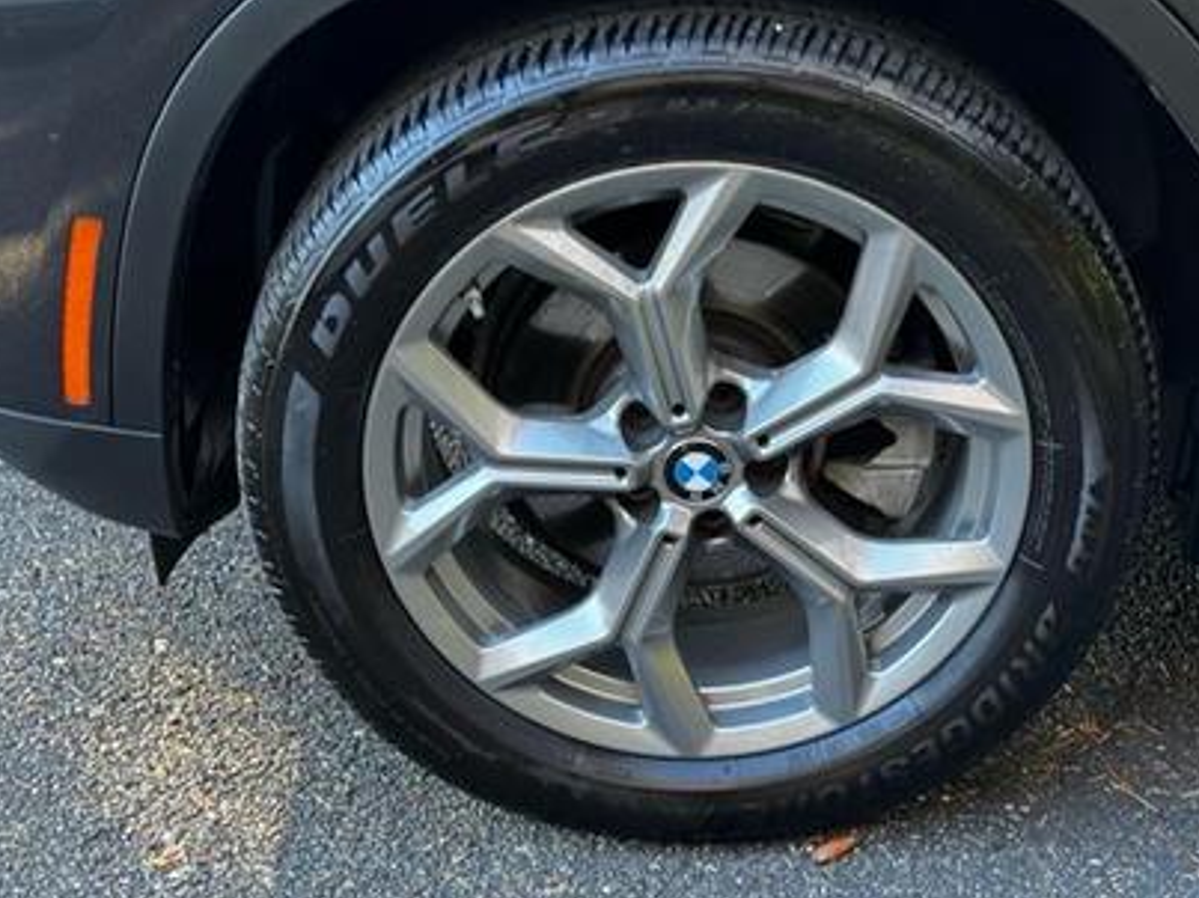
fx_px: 2078
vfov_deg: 24.4
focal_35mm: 60
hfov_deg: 32.2
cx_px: 678
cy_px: 434
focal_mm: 6.76
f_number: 1.78
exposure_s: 1/60
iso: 125
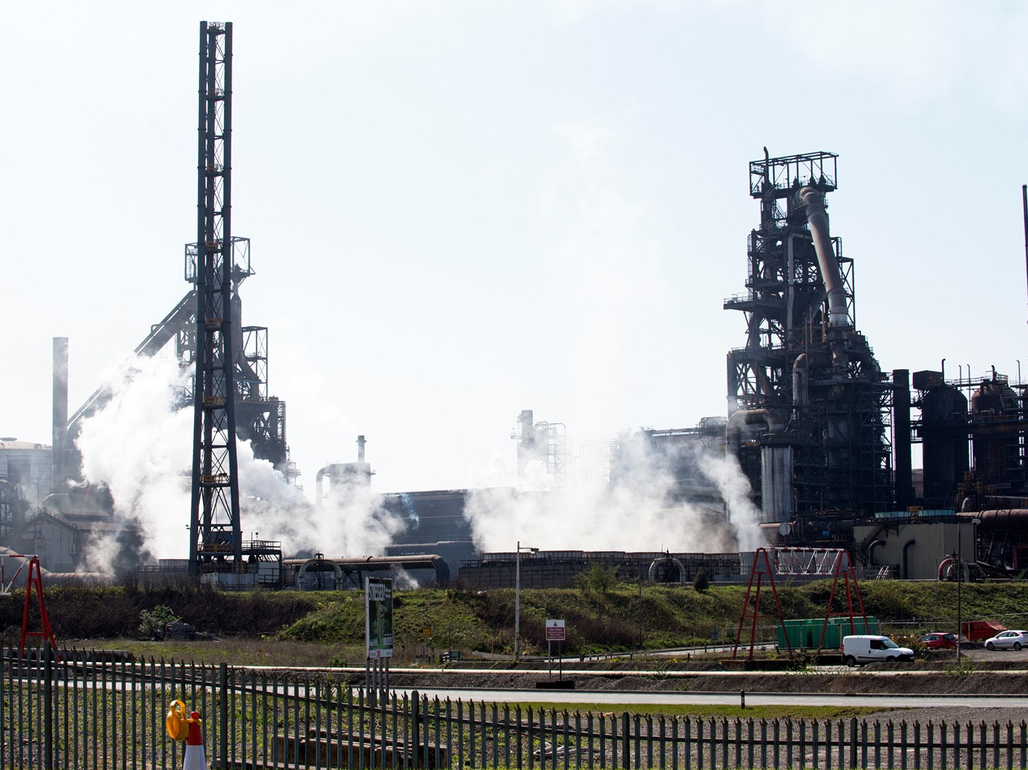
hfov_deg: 24.4
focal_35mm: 80
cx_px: 472
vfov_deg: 18.4
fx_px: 2375
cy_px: 376
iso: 400
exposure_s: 1/1000
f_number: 10
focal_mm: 70
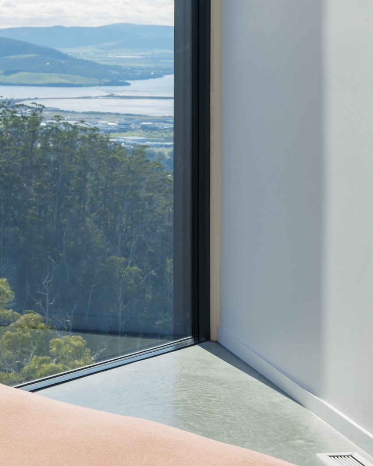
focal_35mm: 88
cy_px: -7
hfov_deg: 17.0
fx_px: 1214
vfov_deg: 21.0
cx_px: -25
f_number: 11
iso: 100
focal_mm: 44.9
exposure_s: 1/160
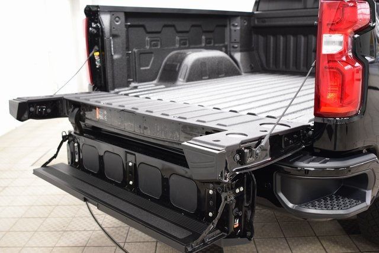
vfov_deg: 36.9
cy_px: 126
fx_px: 379
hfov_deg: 53.1
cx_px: 190
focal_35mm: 36
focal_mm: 24
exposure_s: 1/50
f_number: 2.8
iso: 1600
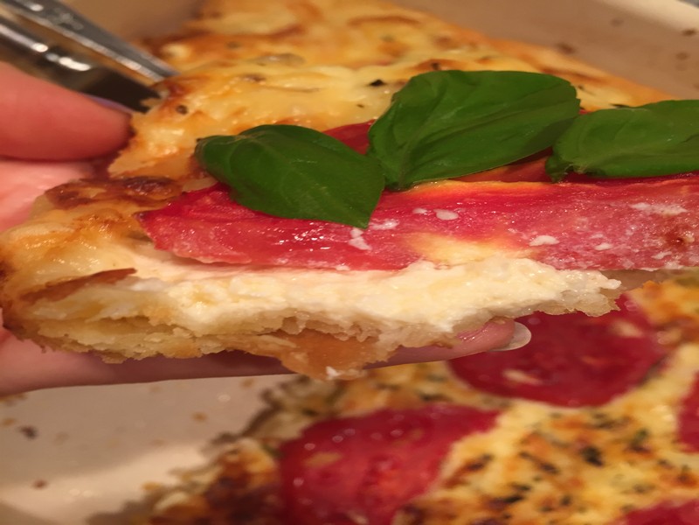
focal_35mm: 29
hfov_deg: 61.7
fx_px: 586
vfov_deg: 48.2
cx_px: 350
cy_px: 262
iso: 100
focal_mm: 4.15
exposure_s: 1/33
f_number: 2.2
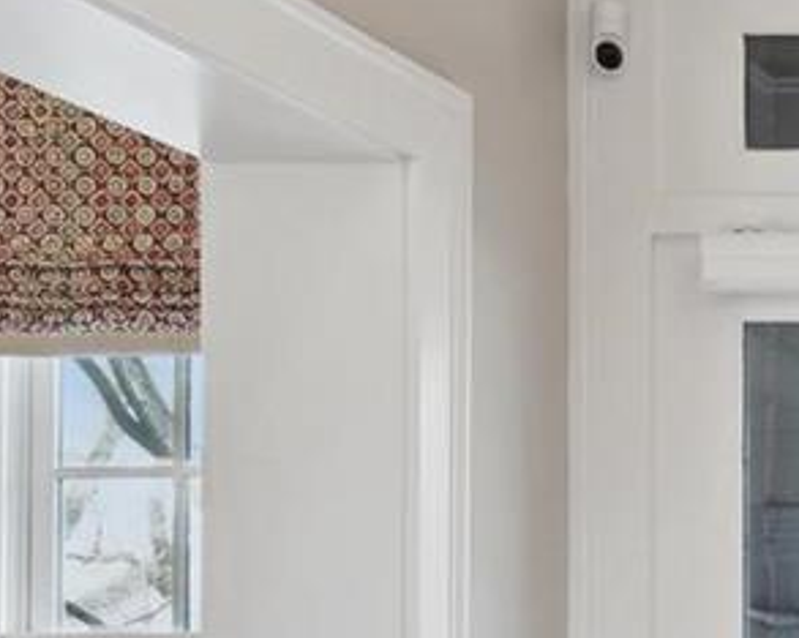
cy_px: 766
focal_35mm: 82
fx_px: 1938
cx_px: 1284
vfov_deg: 17.8
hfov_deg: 19.5
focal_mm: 16
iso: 250
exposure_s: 1/3.33
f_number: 8
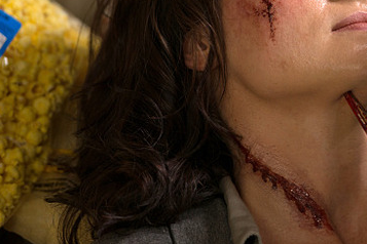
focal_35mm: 393
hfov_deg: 5.2
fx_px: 4006
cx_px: 347
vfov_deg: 3.5
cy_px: 46
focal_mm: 180
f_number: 2.8
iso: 500
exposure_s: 1/100
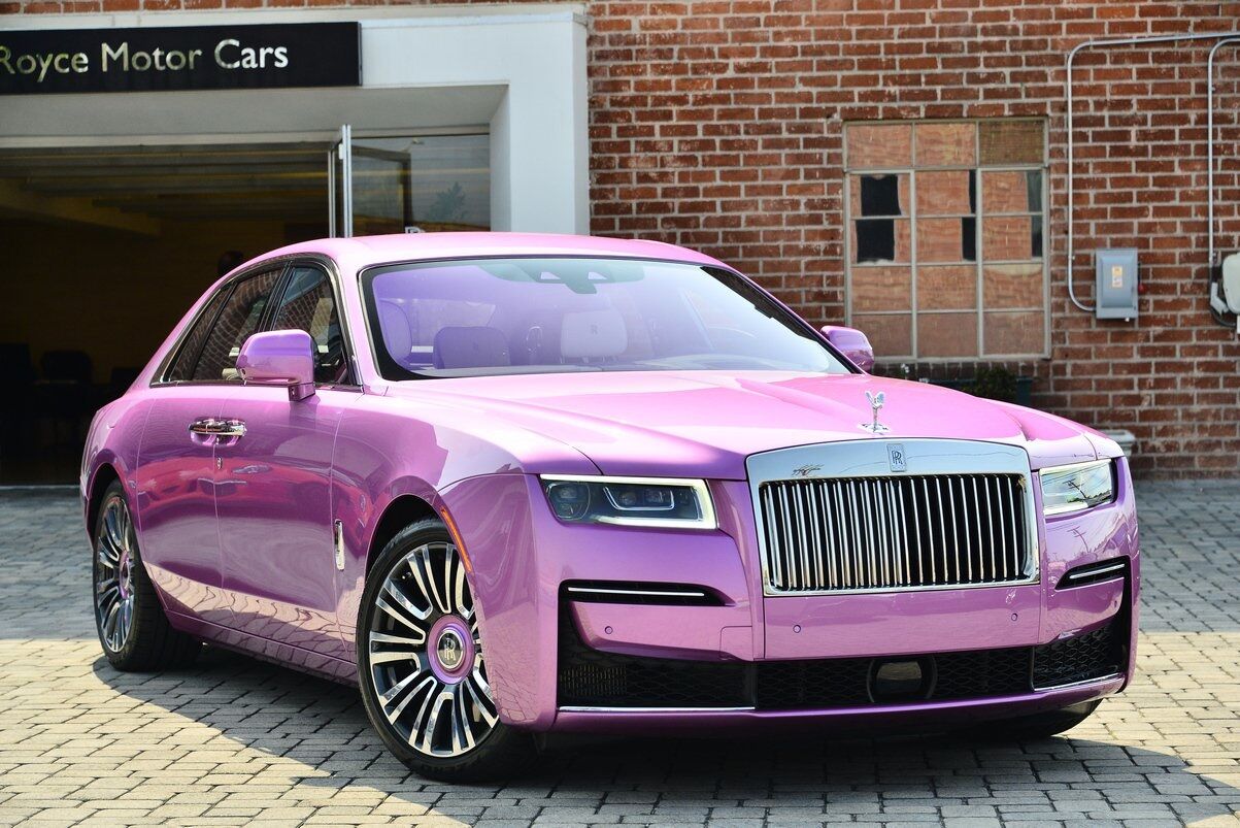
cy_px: 414
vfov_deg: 16.1
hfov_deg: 23.9
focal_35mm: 85
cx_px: 620
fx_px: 2929
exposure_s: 1/1000
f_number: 5
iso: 640
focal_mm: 85
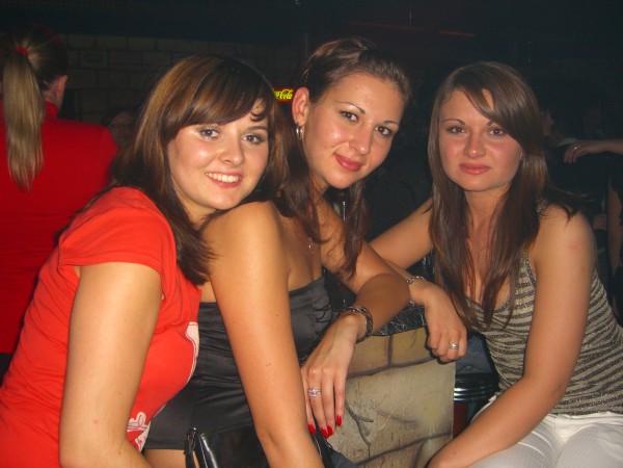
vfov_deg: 37.7
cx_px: 312
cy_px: 234
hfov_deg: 49.0
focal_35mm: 38
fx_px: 684
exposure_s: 1/60
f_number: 2.8
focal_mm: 7.9
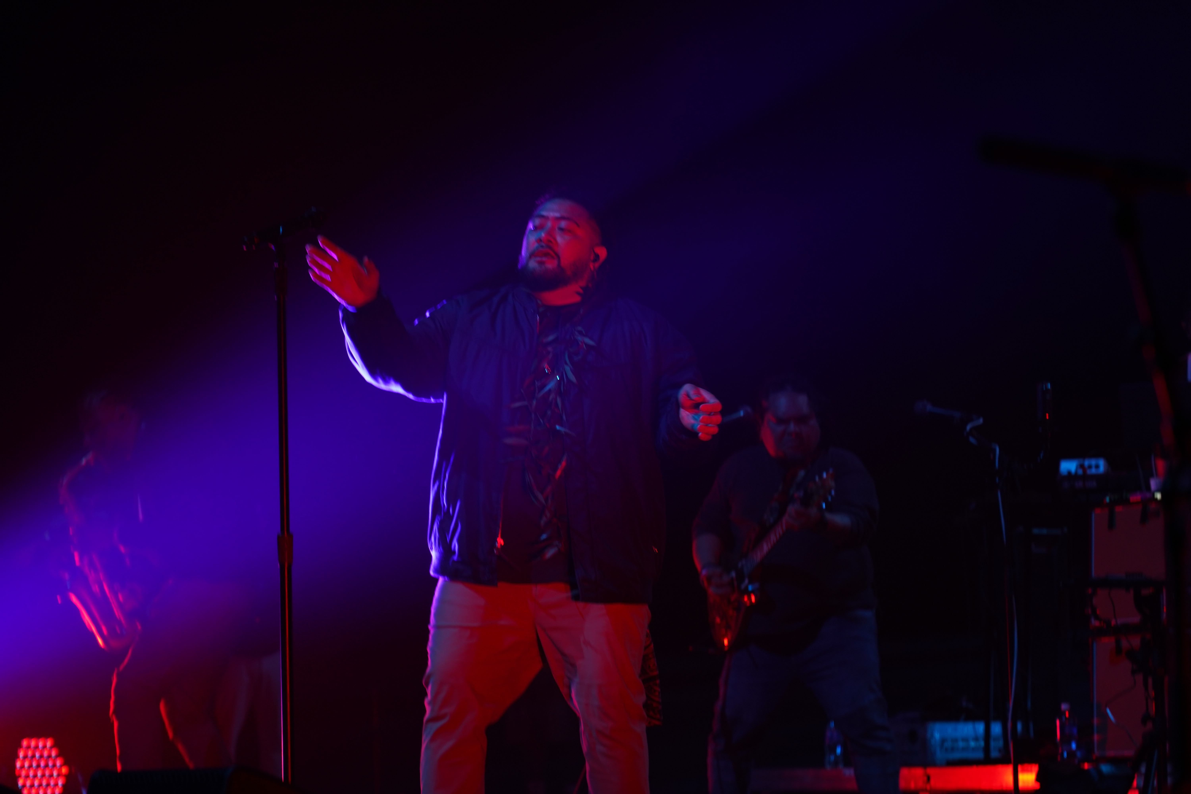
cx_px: 596
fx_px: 3407
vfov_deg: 13.3
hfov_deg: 19.8
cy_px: 397
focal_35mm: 103
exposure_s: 1/125
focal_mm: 103
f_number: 4
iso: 640
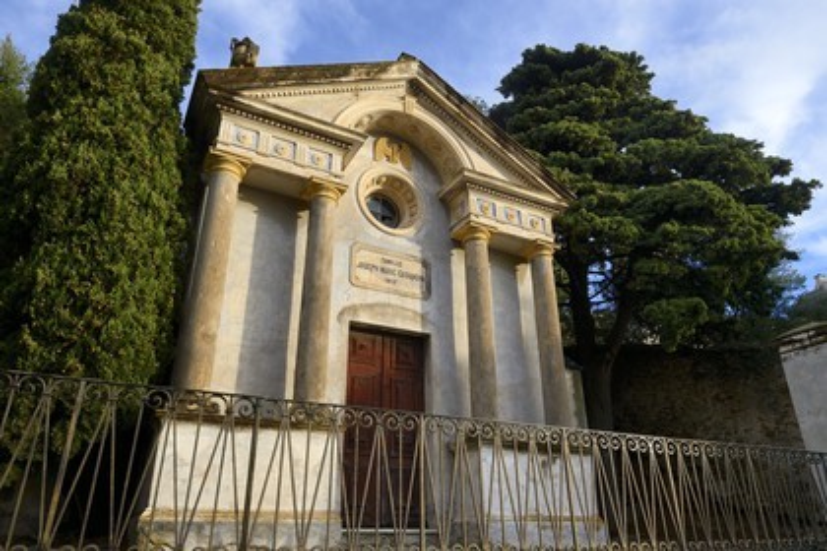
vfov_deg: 49.6
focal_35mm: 26
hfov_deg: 69.4
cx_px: 414
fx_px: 597
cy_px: 276
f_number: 10
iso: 400
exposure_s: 1/200
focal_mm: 26
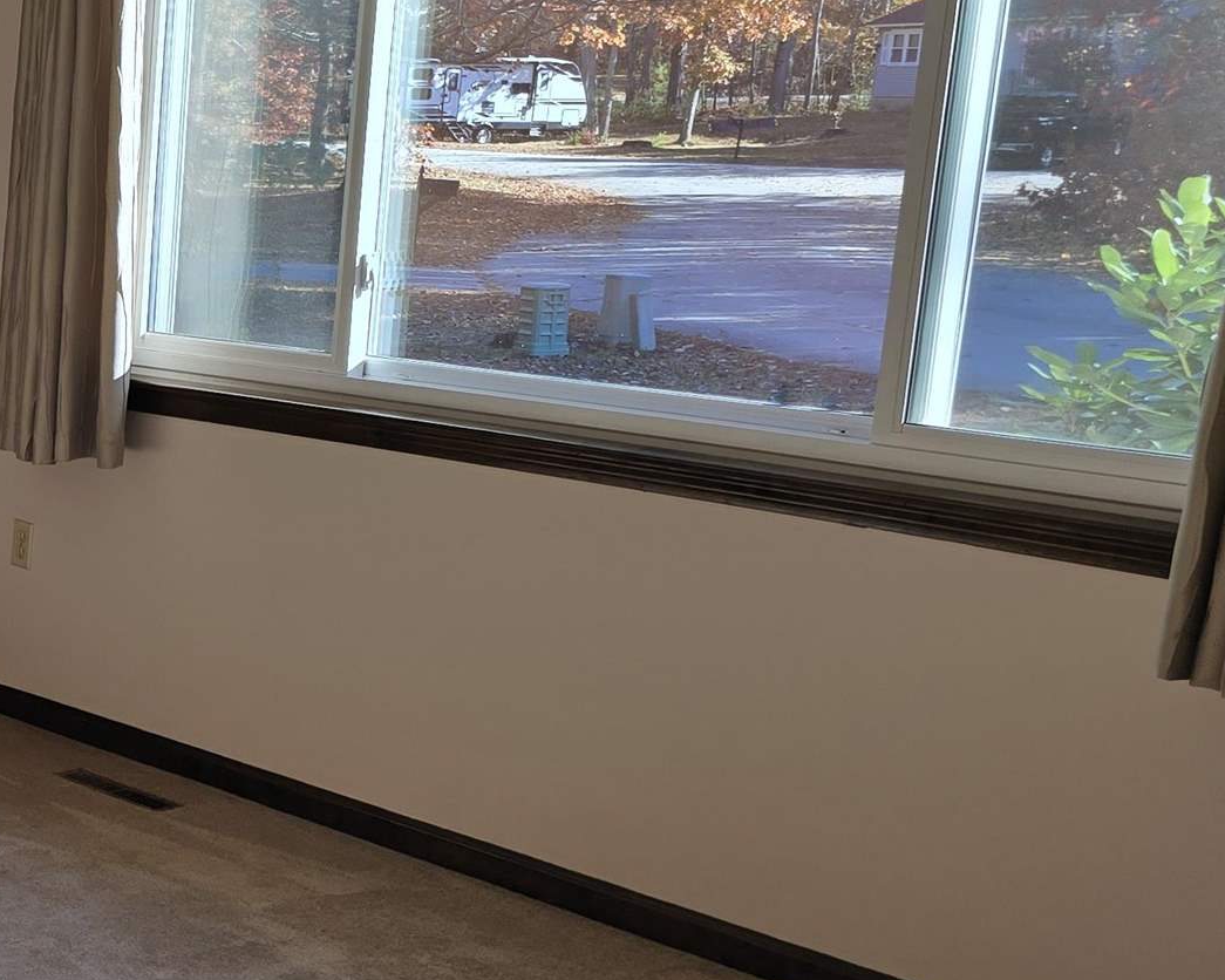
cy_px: 637
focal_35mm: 66
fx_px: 2393
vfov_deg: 23.1
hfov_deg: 24.5
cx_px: -426
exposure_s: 1/180
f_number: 1.7
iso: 25
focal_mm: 6.3
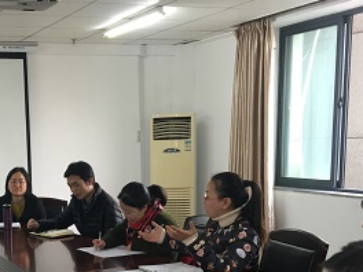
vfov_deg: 21.4
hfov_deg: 28.9
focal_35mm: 66
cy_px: 276
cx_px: 87
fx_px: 692
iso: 40
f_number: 2.2
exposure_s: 1/17
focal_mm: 4.15
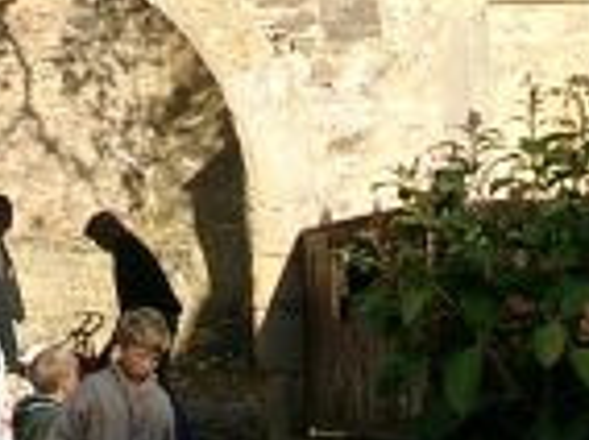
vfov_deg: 7.3
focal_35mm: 192
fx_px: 3261
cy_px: -594
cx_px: 166
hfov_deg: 10.3
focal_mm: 7.13
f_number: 4
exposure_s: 1/352
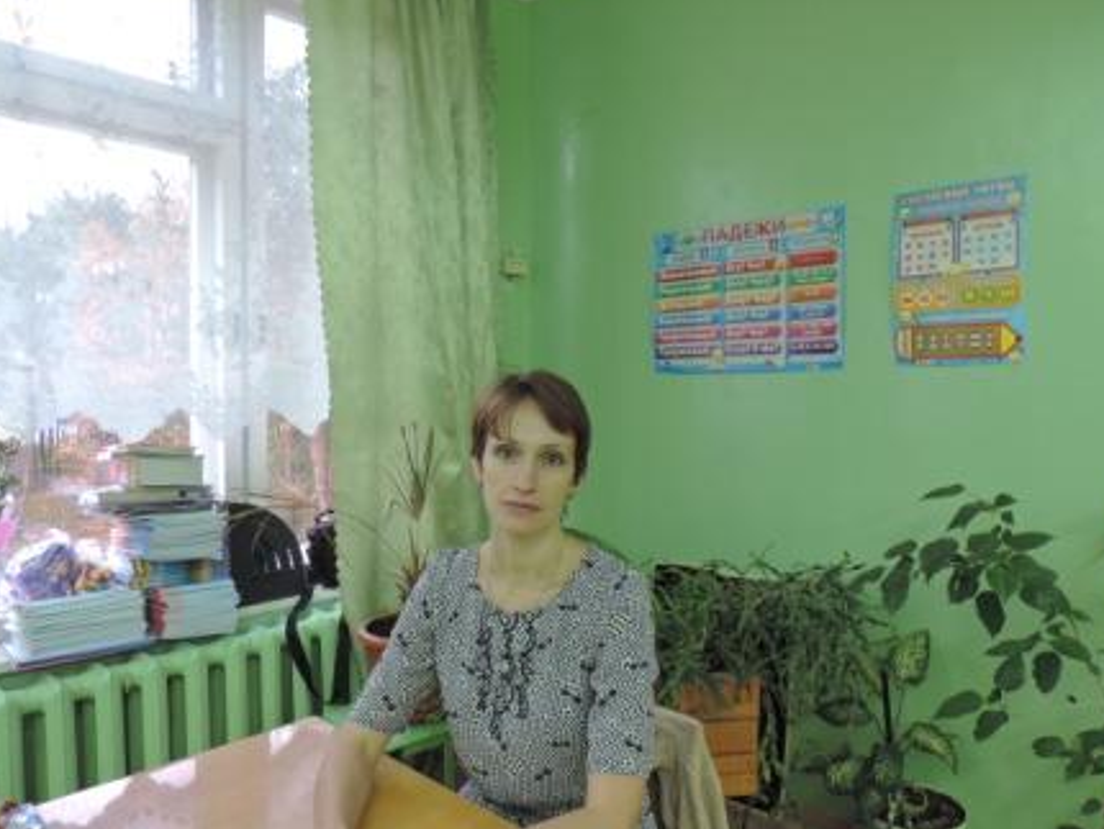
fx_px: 798
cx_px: 560
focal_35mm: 25
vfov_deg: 54.9
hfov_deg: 69.4
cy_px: 406
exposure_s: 1/30
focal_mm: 4.3
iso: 360
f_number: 3
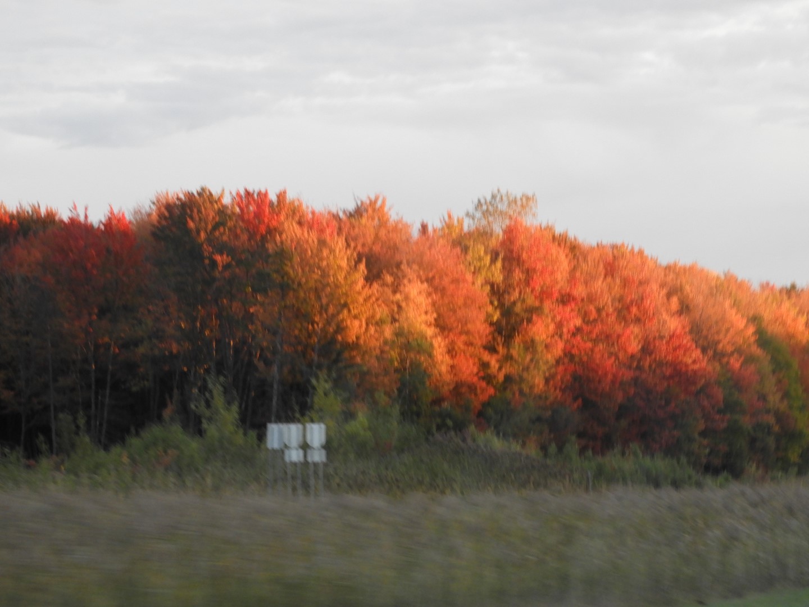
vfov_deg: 9.9
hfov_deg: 13.2
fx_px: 3506
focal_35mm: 150
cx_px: 404
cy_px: 304
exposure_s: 1/40
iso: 400
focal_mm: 26.9
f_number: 5.2
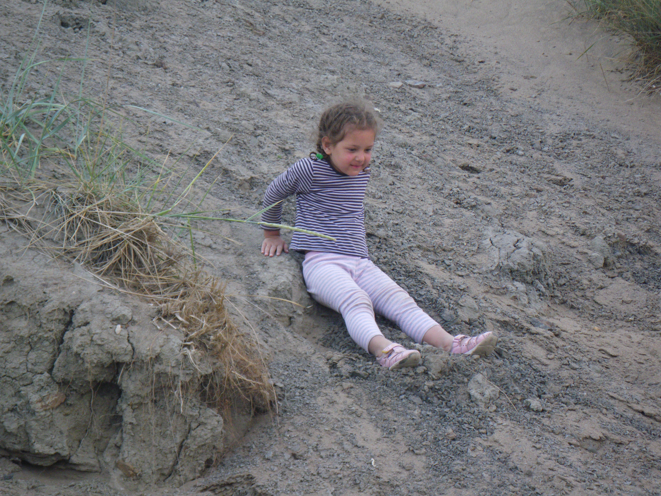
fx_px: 2196
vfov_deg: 12.9
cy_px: 248
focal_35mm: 115
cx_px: 330
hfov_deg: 17.1
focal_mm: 20.6
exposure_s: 1/160
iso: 200
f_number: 5.2
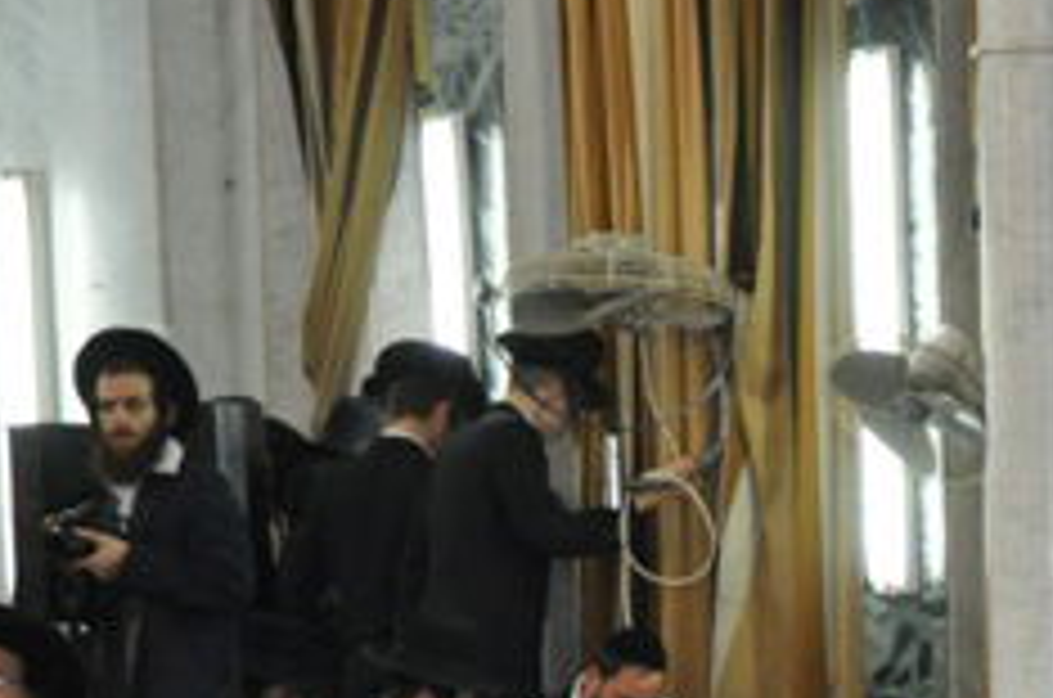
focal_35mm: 197
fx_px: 5750
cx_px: 1773
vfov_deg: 6.8
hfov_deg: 10.0
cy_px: 1063
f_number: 4.2
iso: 800
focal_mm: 30
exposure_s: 1/80
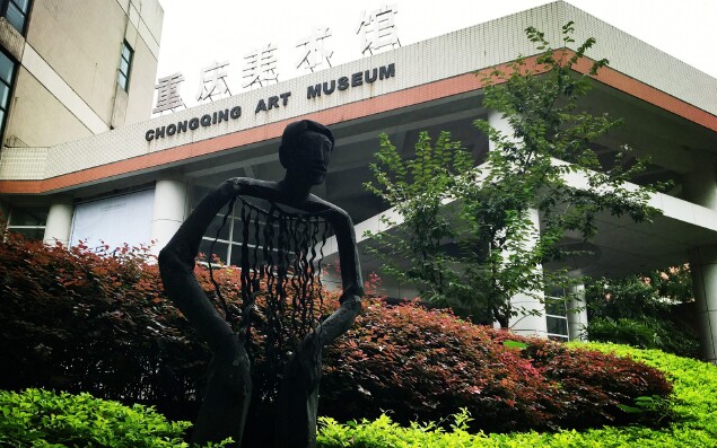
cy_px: 234
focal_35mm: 31
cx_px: 360
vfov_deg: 40.6
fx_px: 606
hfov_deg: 61.2
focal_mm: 4.15
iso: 25
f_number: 2.2
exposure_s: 1/153
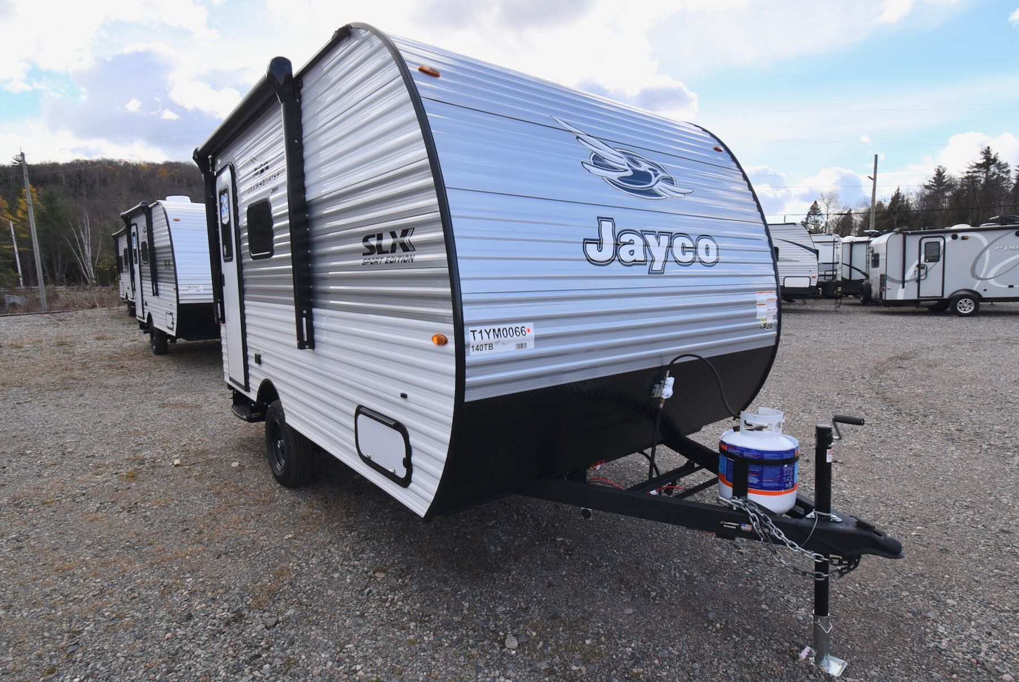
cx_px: 510
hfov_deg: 100.3
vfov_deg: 77.5
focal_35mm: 15
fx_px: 425
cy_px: 341
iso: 200
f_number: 9
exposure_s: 1/320
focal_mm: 10
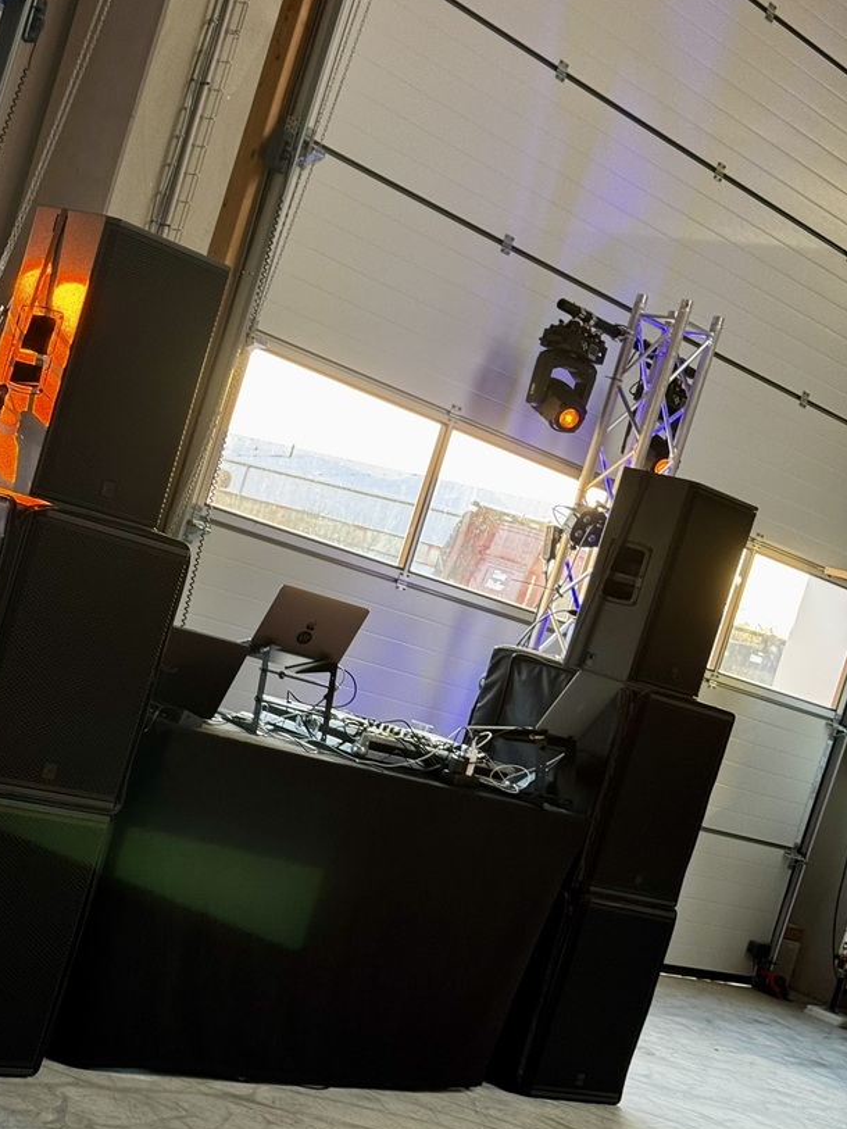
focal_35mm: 63
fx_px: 2055
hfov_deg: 23.2
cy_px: 664
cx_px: 294
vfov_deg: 30.7
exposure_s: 1/33
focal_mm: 6.76
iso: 200
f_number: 1.78
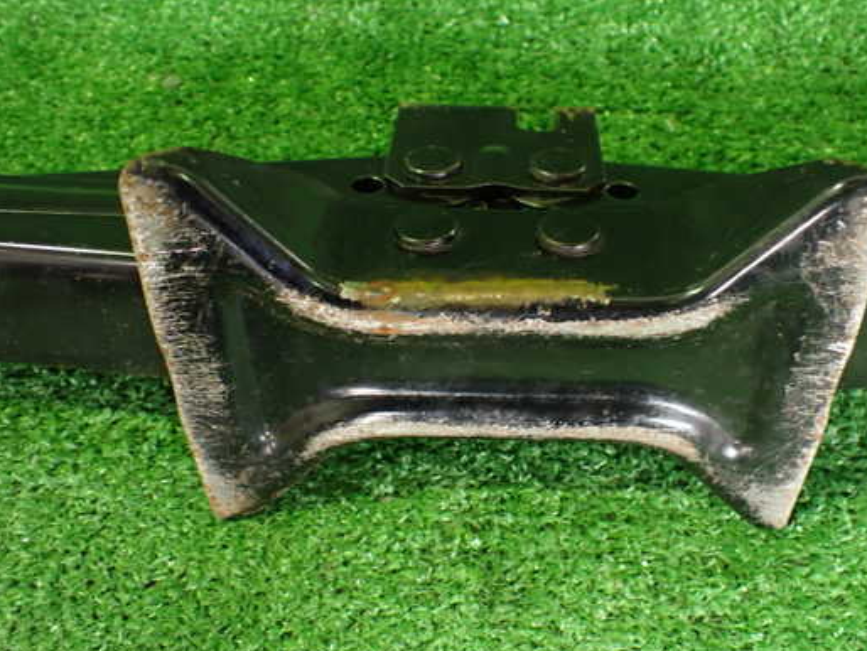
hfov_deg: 52.4
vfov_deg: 40.7
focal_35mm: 35
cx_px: 499
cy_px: 324
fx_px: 877
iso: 1000
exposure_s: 1/30
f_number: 2.3
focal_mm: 5.4
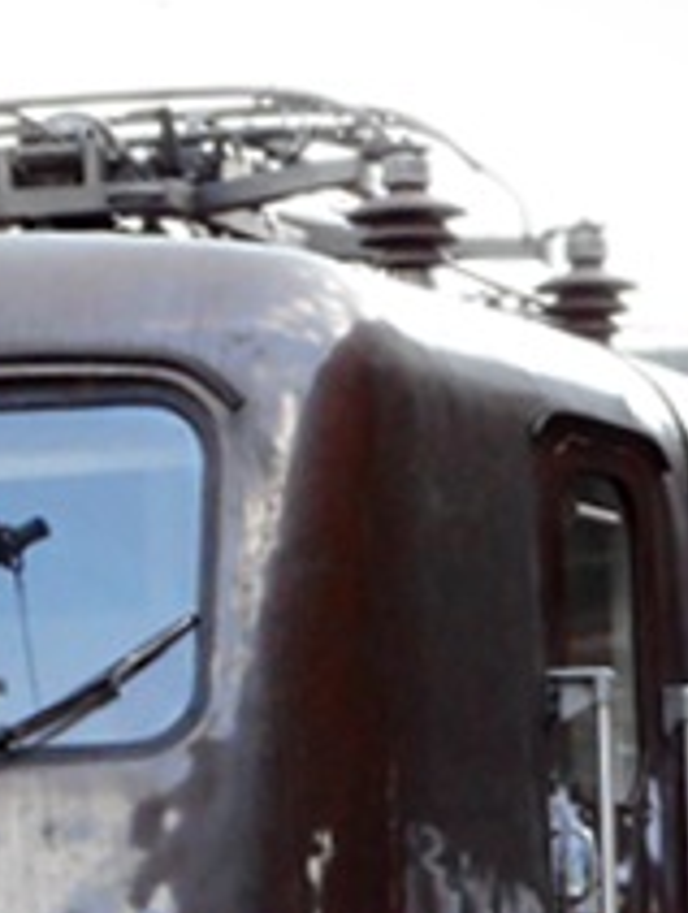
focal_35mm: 247
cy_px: 1186
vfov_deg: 7.9
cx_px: 623
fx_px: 6526
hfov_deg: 6.0
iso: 160
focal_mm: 9.1
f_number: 4.9
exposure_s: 1/60
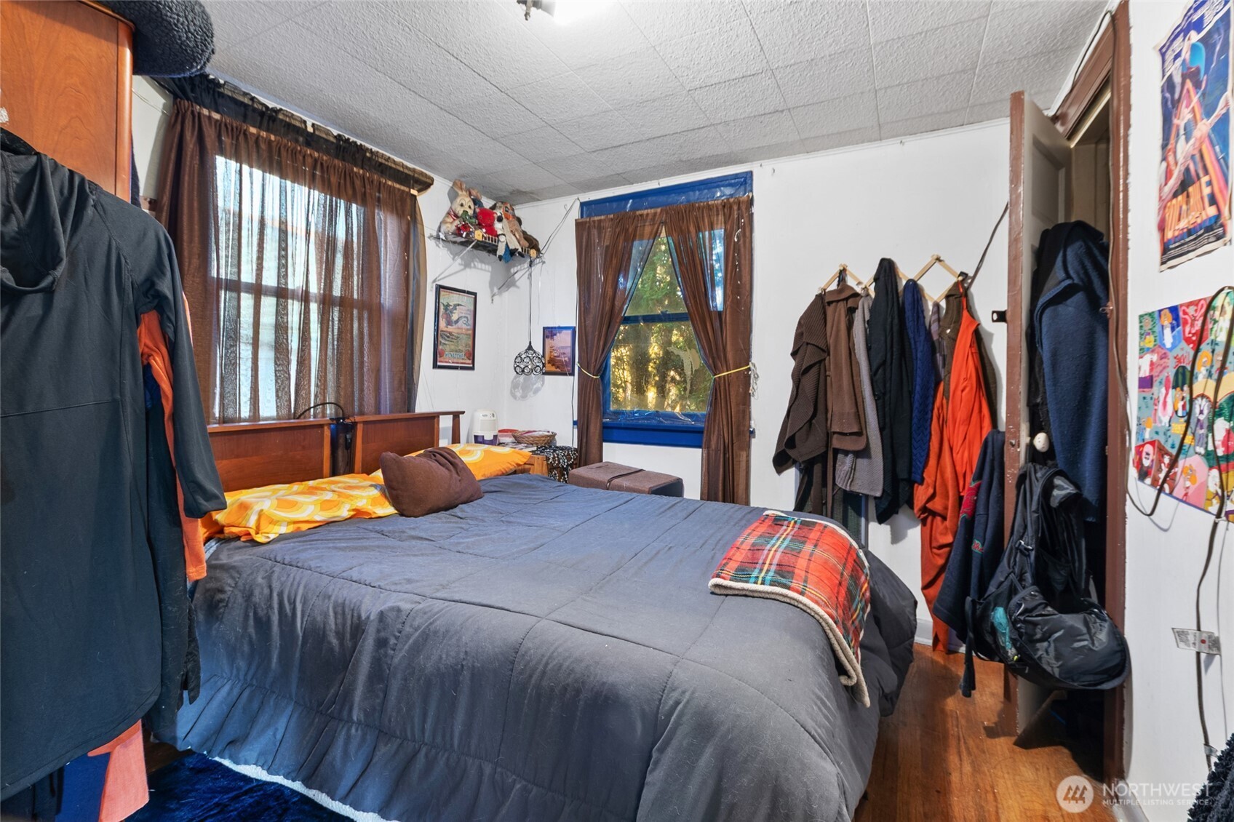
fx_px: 514
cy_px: 411
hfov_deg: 100.4
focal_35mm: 15
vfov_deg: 77.3
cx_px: 617
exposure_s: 6
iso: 100
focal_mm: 10
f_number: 8
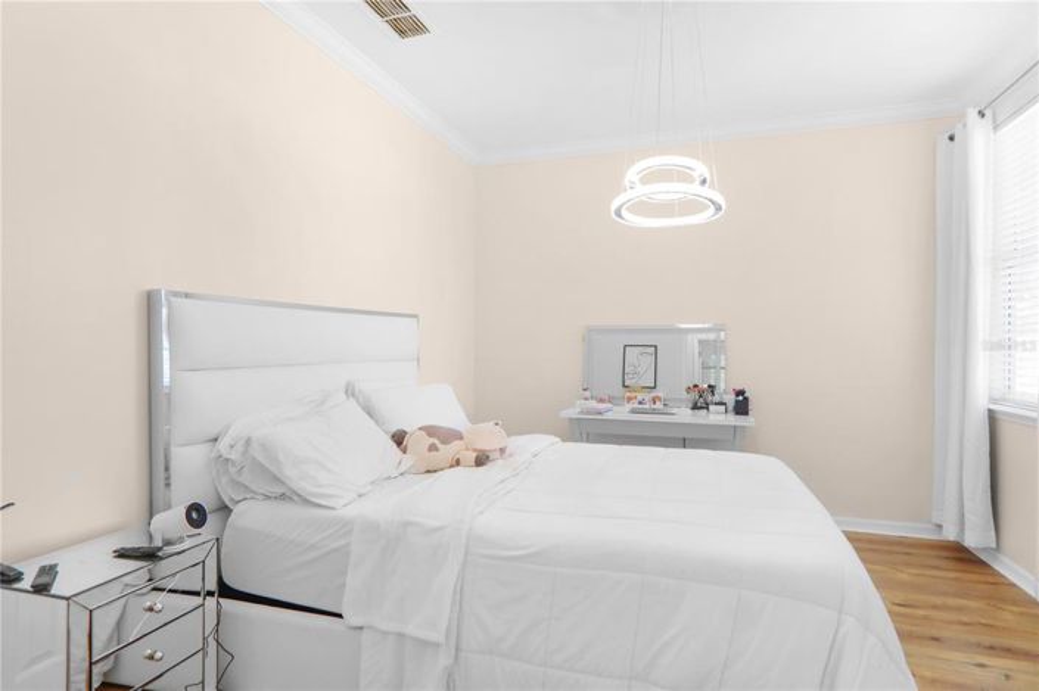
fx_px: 519
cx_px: 520
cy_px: 346
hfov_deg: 90.0
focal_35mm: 18
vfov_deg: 67.3
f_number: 2
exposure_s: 1/30
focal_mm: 12
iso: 125
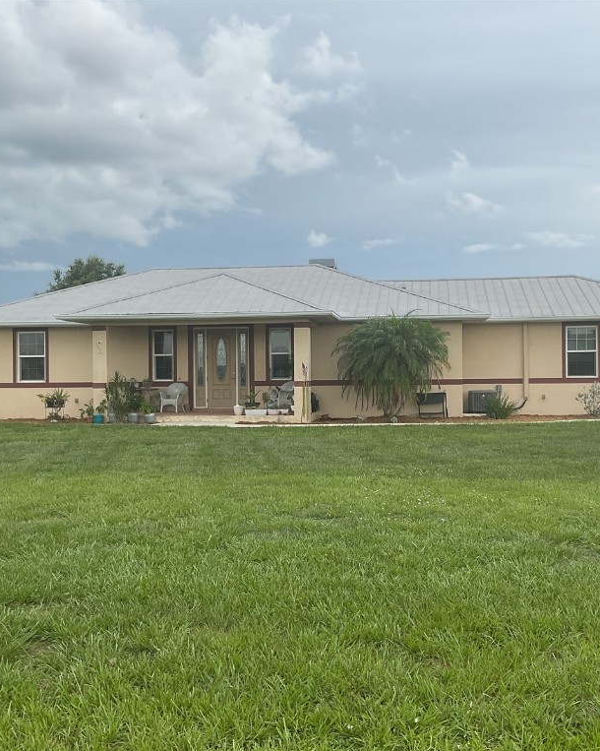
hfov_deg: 39.1
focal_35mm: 38
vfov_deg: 47.9
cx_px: 325
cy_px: 375
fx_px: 844
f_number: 1.8
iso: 16
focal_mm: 3
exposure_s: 1/562
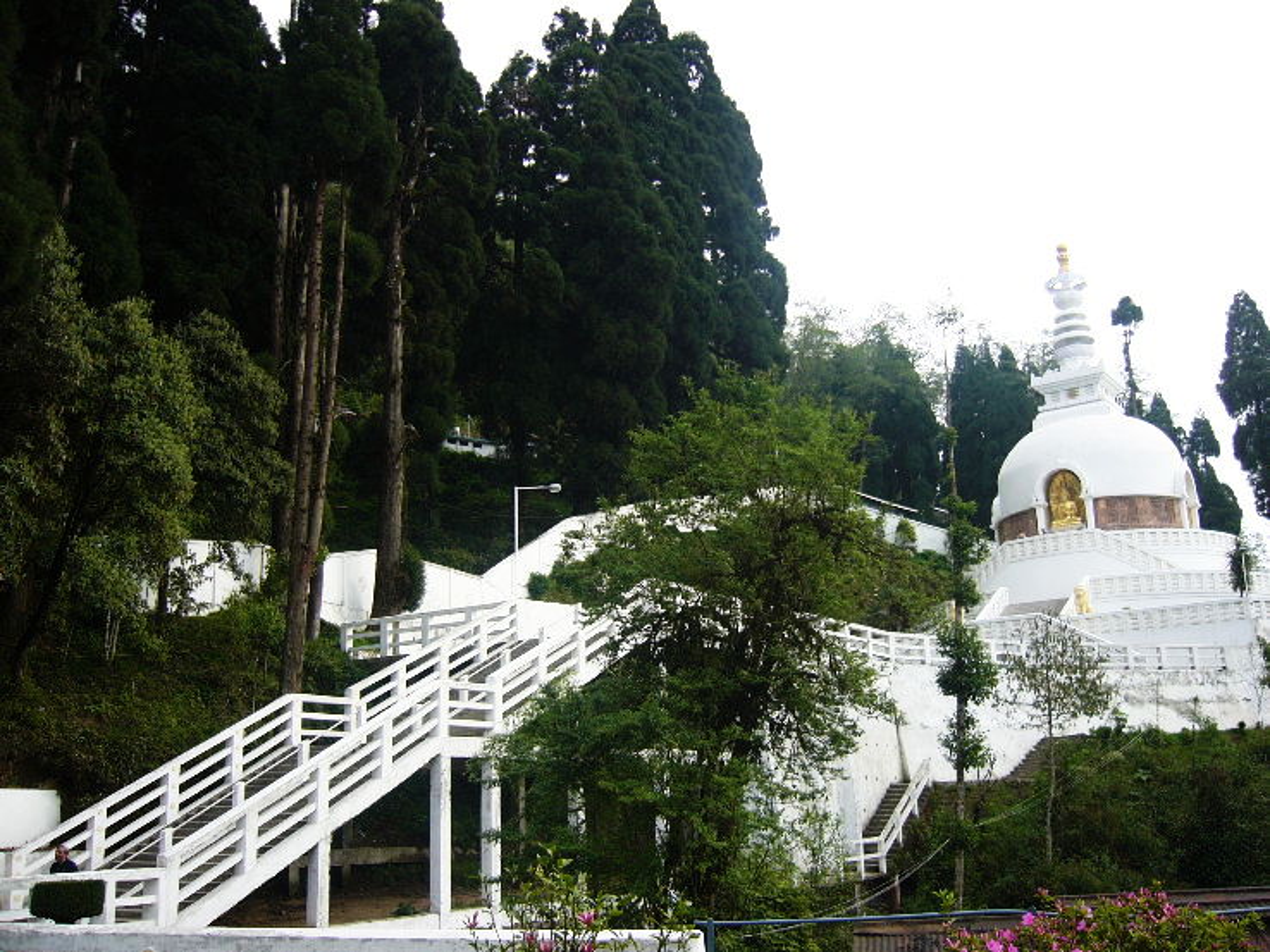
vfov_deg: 40.7
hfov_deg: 52.6
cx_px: 635
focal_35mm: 35
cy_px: 476
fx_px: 1284
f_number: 2.8
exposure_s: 1/320
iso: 50
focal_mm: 5.8
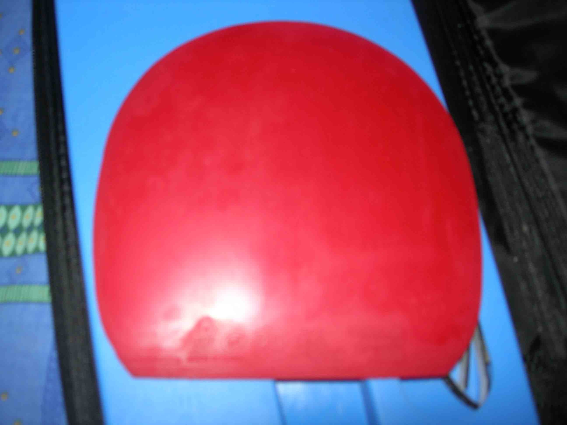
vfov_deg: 37.7
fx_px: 622
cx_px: 284
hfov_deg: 49.0
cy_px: 212
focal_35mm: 38
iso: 64
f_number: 2.8
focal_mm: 7.8
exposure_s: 1/60.1
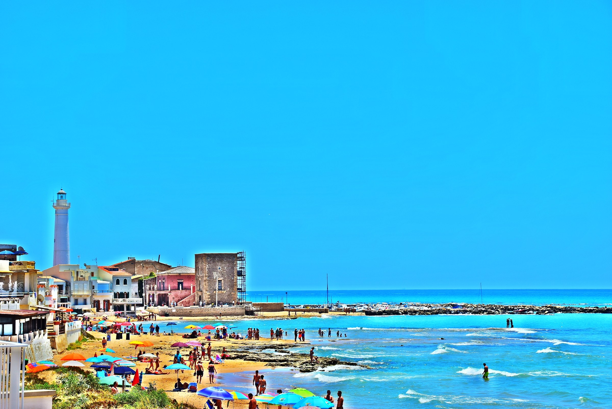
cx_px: 306
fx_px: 1582
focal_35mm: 93
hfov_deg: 21.9
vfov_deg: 14.7
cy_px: 204
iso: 200
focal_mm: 62
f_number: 11
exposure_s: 1/500
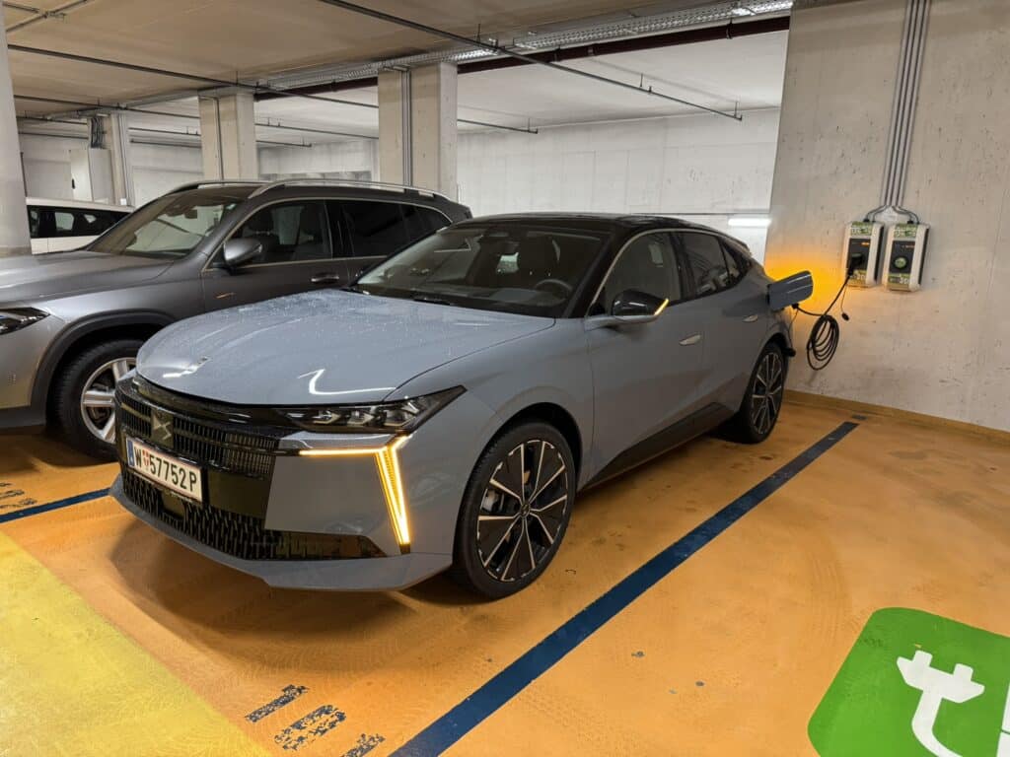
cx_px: 505
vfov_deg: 56.8
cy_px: 378
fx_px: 700
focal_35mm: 24
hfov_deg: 71.6
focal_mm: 6.76
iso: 400
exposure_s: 1/57
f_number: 1.78
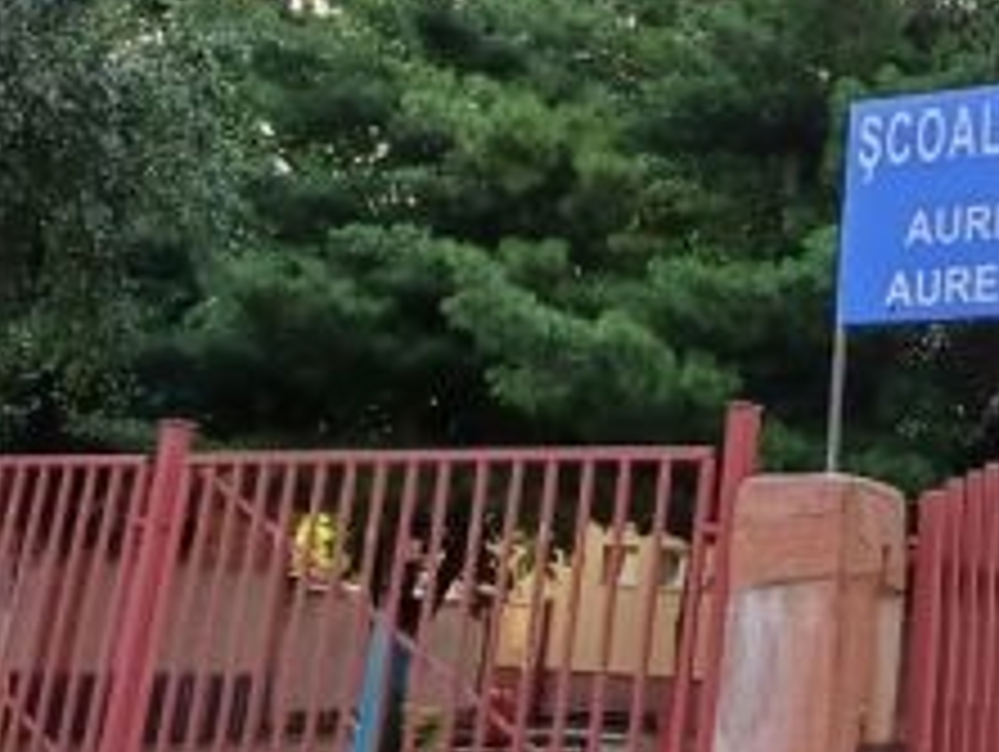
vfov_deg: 27.0
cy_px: 268
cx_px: 963
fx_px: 1560
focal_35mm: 54
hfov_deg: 33.0
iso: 40
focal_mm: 1.64
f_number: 2.2
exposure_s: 1/461
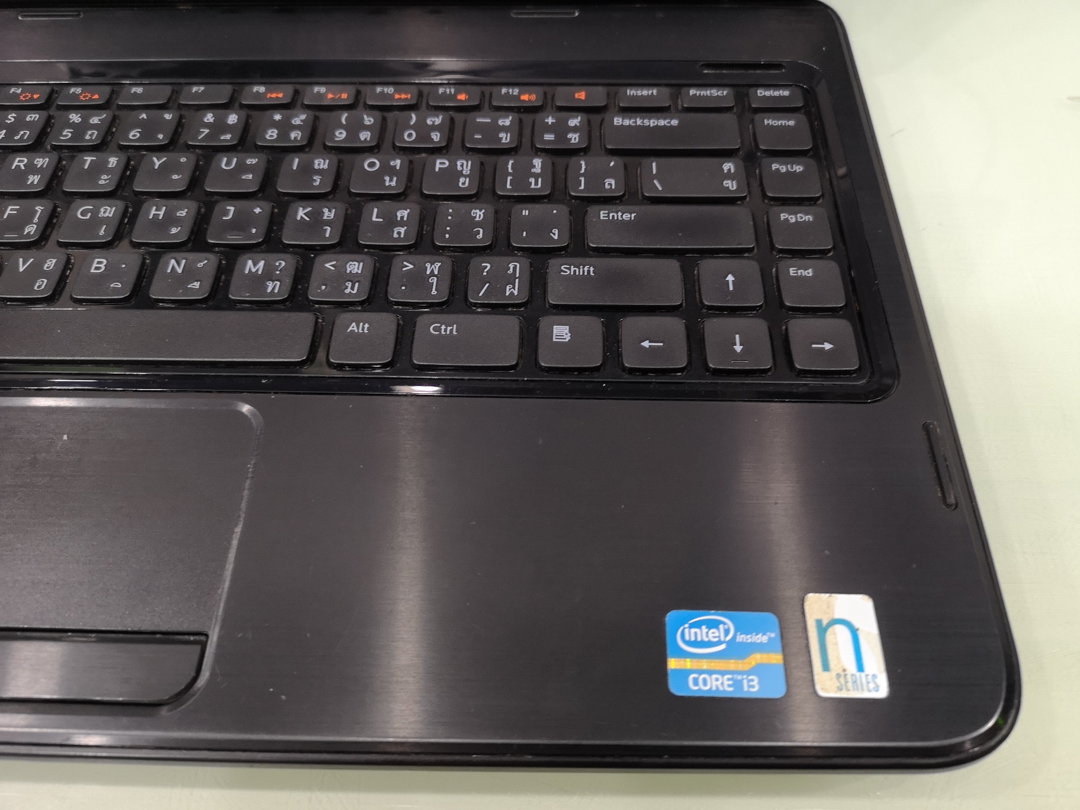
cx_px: 540
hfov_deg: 65.3
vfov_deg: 51.4
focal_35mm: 27
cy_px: 405
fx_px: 842
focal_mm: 3.95
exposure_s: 1/33.3
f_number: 1.8
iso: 250
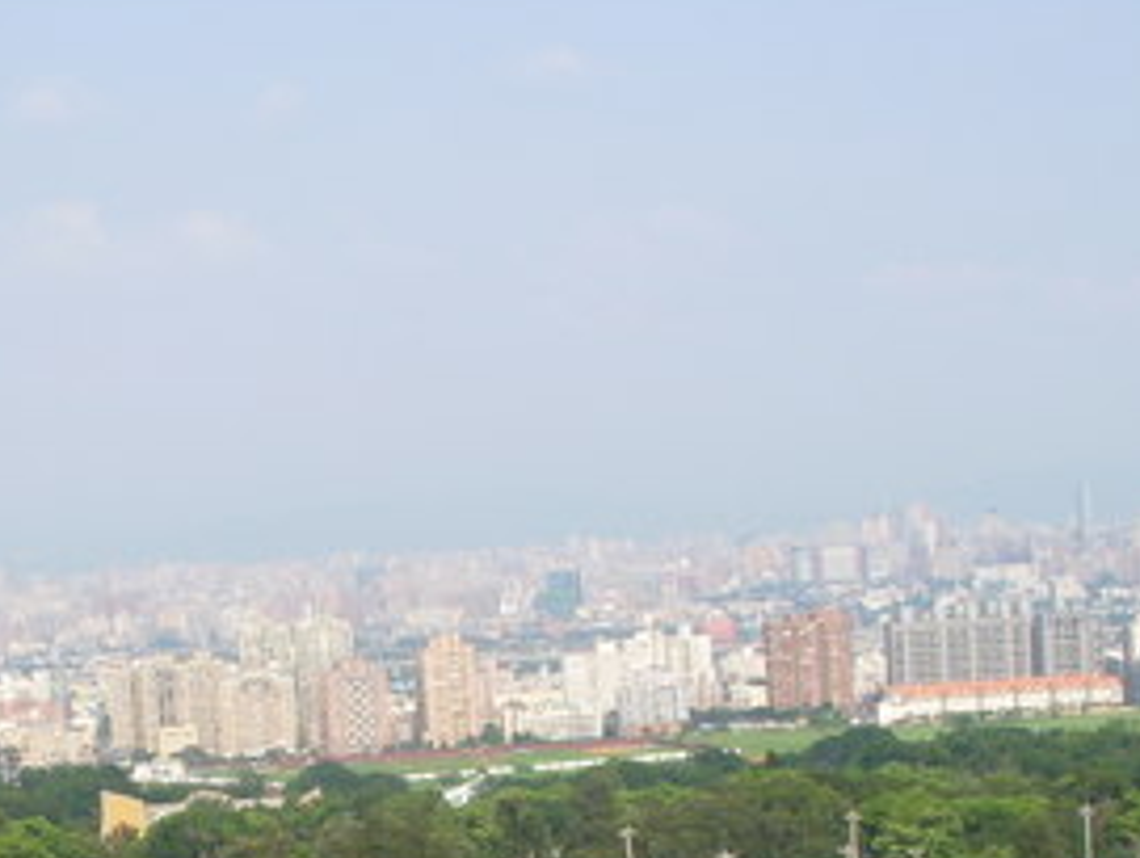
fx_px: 2770
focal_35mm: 84
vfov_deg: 17.2
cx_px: 240
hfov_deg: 23.0
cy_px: 887
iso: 100
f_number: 6.6
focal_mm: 6.3
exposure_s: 1/200
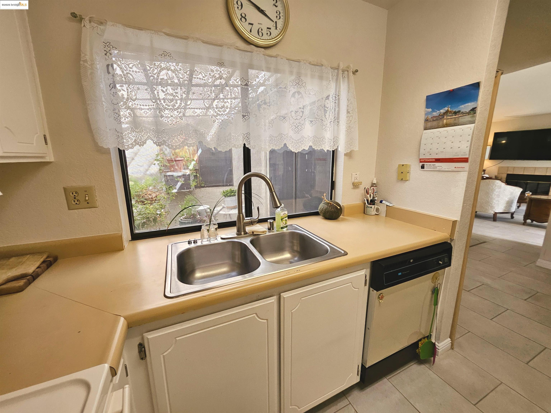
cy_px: 206
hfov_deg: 106.2
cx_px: 276
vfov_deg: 89.9
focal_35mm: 13
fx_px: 207
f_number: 2.2
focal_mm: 1.74
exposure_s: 1/60
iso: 125
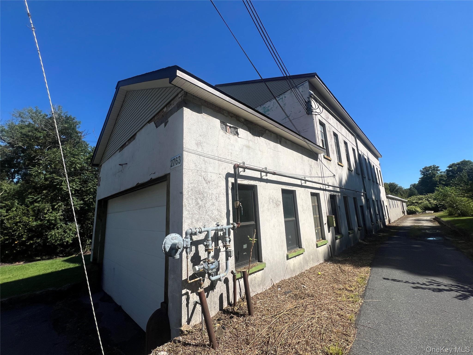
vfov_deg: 89.9
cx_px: 236
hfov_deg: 106.2
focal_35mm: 13
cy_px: 178
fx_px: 178
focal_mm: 1.57
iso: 32
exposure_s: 1/2801
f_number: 1.8
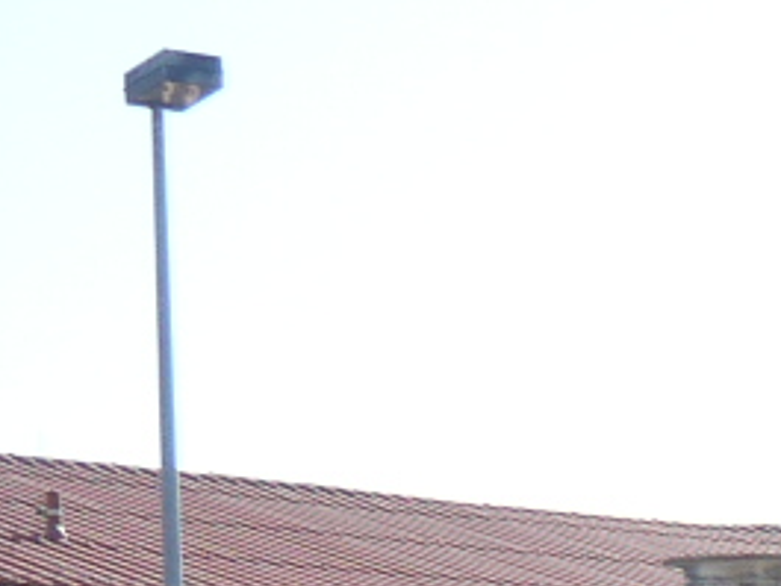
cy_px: 1249
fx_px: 3702
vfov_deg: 8.5
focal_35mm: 164
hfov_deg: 10.5
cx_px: 1839
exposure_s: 1/640
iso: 100
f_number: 2.8
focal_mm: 4.6
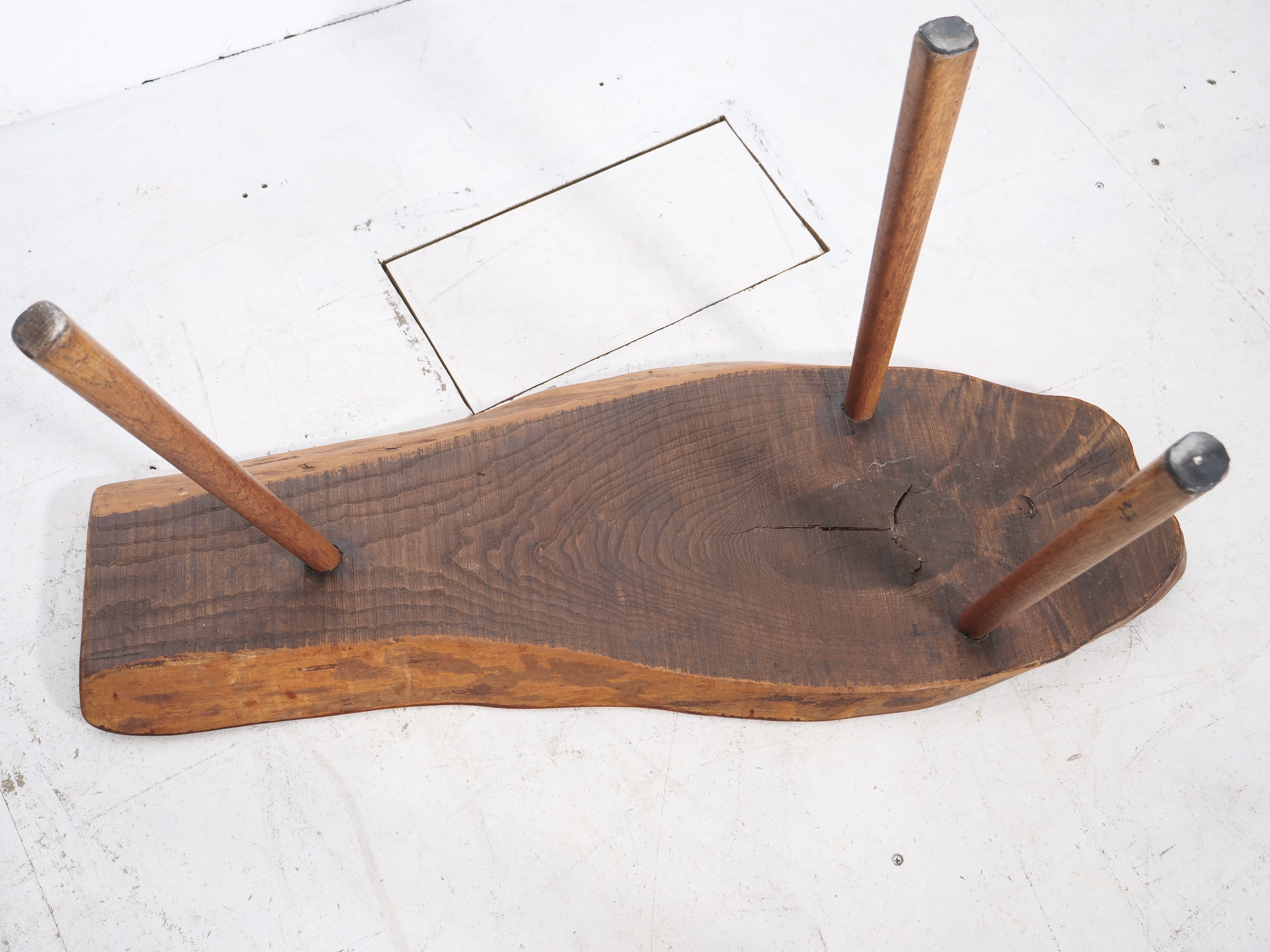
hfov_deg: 46.8
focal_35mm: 40
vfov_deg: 36.0
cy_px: 476
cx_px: 635
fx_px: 1468
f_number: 3.3
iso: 400
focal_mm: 20
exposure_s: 1/13
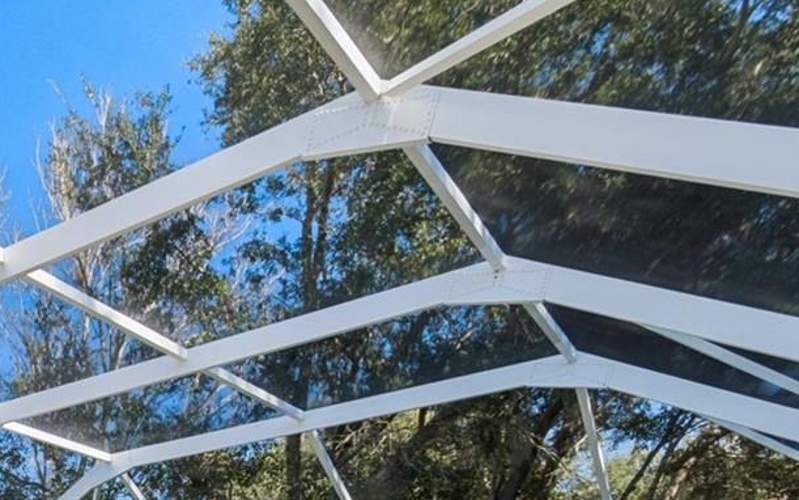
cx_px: -177
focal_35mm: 40
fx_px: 871
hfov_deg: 36.8
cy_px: 686
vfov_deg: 26.2
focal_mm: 10
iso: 100
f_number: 7.1
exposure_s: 1/60
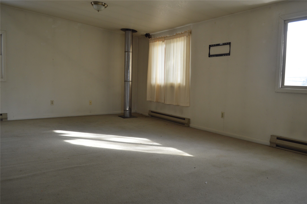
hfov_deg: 67.4
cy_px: 102
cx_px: 154
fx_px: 230
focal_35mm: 27
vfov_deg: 47.8
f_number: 5
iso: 400
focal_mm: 18
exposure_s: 1/100
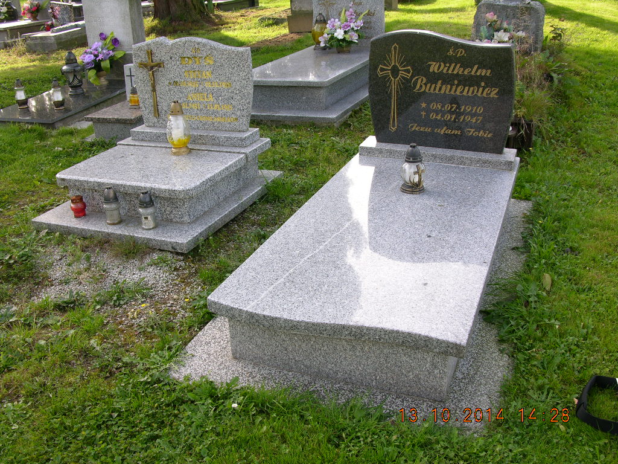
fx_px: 625
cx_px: 309
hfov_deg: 52.6
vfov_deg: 40.7
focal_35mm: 35
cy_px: 232
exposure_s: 1/76.7
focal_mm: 8.9
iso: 50
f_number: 4
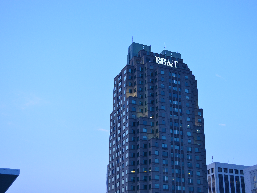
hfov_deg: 36.1
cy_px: 97
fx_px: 393
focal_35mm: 53
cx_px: 148
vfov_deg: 27.5
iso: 450
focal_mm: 32
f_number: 4.8
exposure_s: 1/60
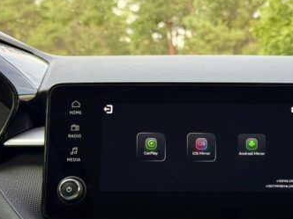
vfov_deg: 19.8
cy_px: 148
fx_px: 626
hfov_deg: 26.1
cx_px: 207
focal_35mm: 74
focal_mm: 6.76
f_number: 1.78
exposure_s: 1/243
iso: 100
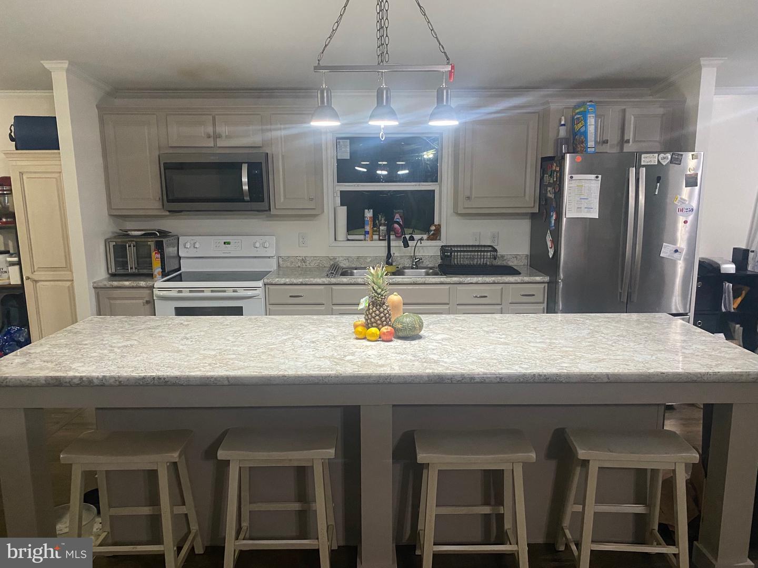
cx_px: 379
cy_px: 284
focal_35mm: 26
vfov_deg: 53.1
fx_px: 569
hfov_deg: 67.3
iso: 400
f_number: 1.8
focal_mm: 4.25
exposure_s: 1/60
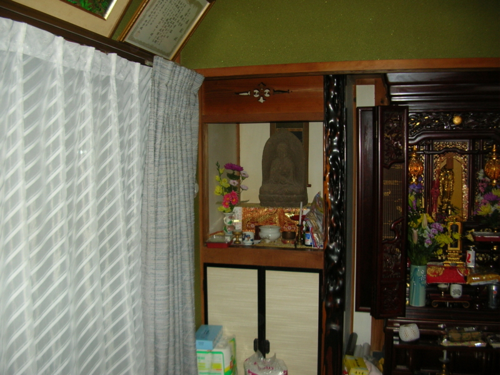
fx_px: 505
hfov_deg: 52.7
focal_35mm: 35
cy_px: 188
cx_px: 250
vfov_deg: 40.7
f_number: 2.8
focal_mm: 5.8
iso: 61
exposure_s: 1/60.1
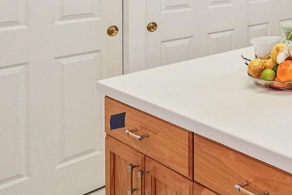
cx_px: 400
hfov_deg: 30.9
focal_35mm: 46
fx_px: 373
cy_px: -21
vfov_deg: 26.8
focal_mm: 10
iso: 400
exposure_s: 1/30
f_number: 8
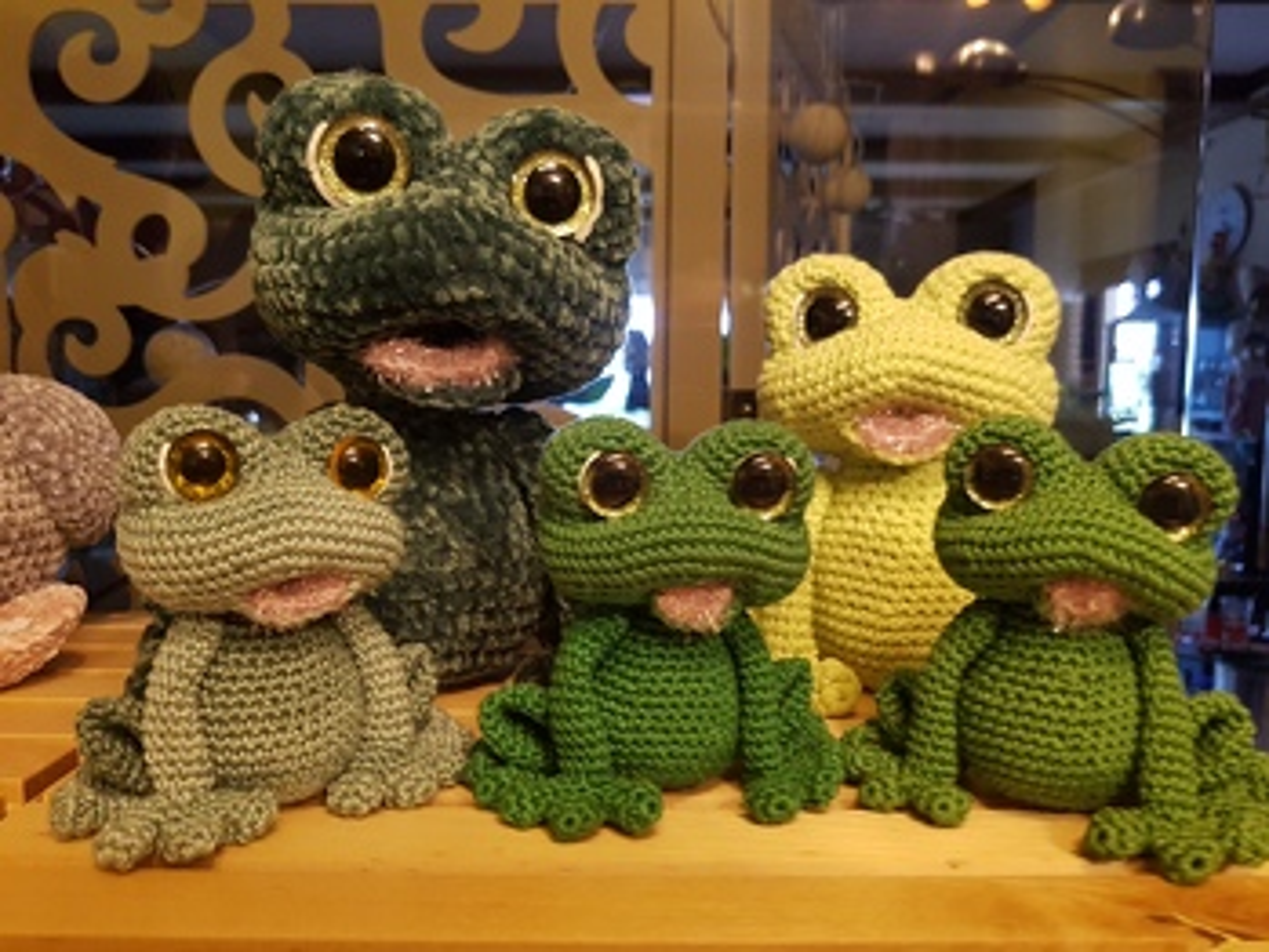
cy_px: 476
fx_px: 953
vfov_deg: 53.1
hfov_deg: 67.3
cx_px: 634
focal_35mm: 26
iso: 250
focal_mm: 4.2
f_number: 1.7
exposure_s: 1/10
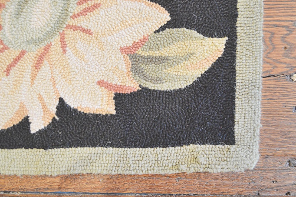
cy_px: 99
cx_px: 151
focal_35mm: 40
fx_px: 328
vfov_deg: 33.3
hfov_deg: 48.5
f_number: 4.2
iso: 1800
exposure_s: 1/15
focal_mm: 26
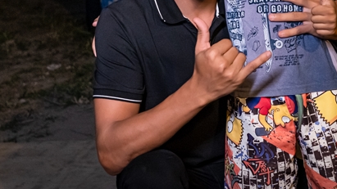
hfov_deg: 30.6
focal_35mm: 68
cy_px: -6
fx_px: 608
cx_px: 238
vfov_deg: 17.3
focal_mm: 24
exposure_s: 1/400
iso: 2500
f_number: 2.8
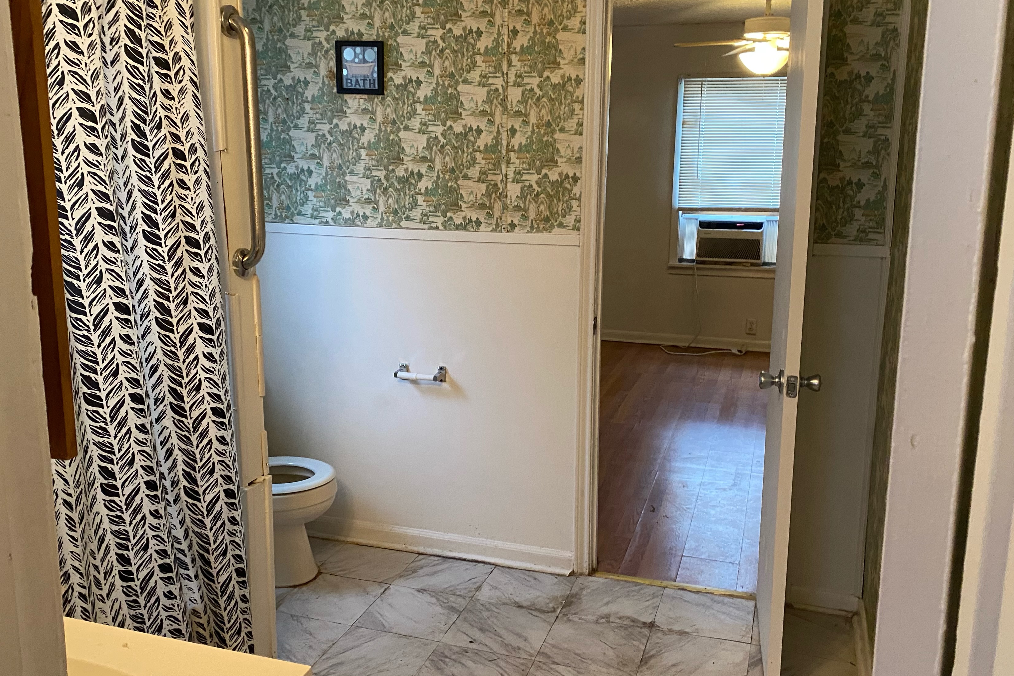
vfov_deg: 40.0
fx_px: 929
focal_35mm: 33
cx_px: 466
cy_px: 330
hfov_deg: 57.2
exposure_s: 1/60
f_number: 1.8
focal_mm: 4.25
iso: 320
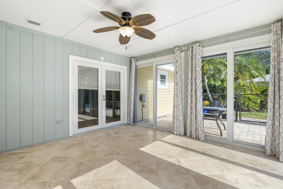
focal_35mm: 17
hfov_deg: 93.3
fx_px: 134
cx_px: 142
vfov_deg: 70.4
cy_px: 94
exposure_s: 1/15
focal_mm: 17
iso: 200
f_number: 8
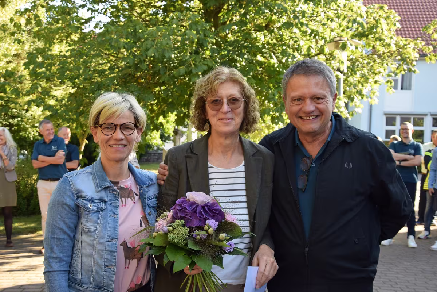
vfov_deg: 26.5
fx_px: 619
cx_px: 218
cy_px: 146
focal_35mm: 51
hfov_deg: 38.9
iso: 400
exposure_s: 1/160
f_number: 6.3
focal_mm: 34
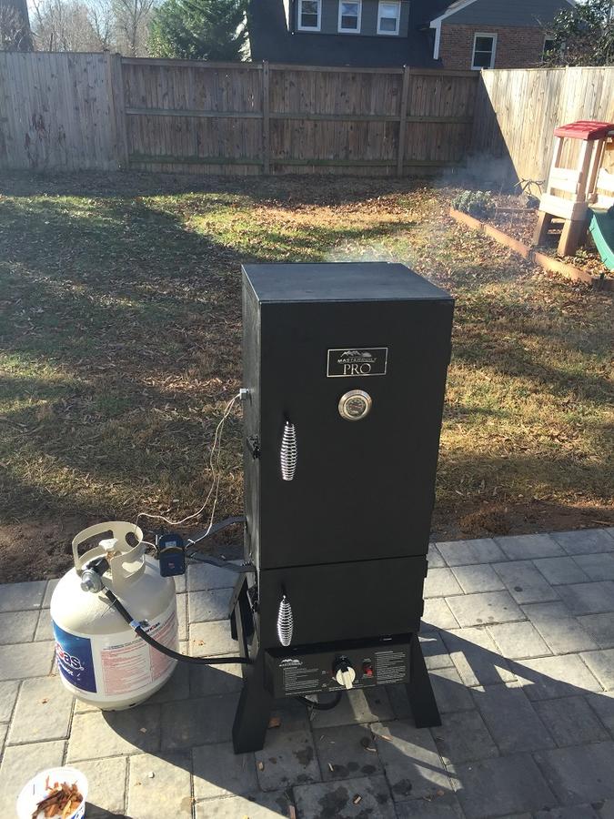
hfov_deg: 48.2
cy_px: 410
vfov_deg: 61.7
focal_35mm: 29
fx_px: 686
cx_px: 307
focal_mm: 4.15
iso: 32
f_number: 2.2
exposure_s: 1/520
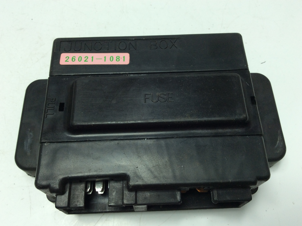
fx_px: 279
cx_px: 151
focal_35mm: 32
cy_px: 113
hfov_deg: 56.9
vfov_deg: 44.1
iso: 32
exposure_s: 1/329
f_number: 2.4
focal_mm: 3.3
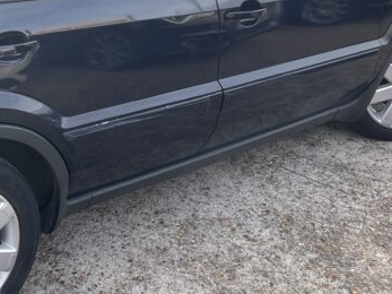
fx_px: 679
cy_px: 31
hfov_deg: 30.6
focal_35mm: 60
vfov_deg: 23.8
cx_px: 33
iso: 32
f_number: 1.6
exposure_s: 1/292
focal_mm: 5.1
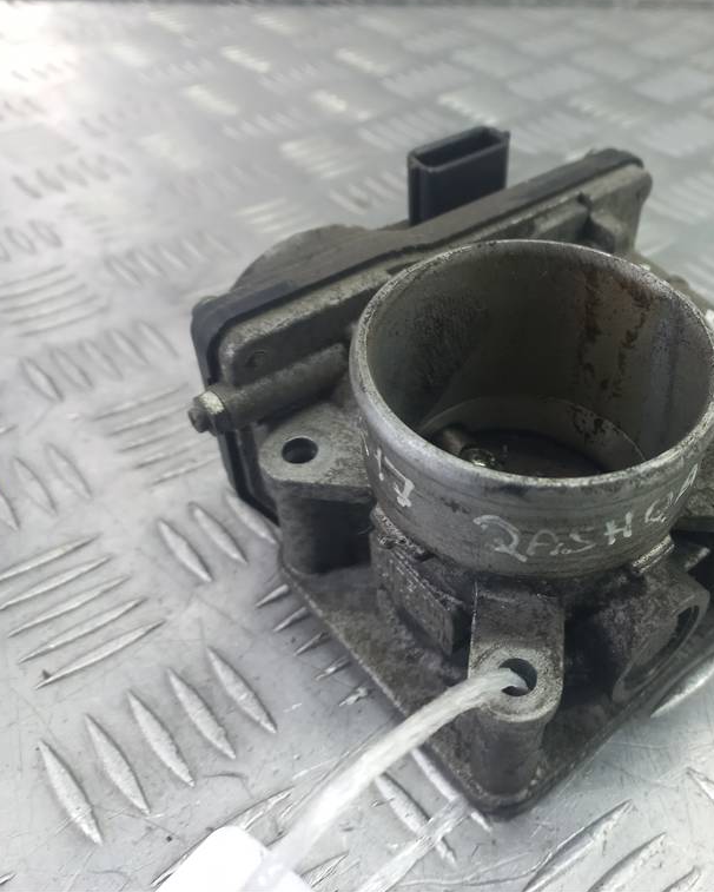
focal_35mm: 33
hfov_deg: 42.8
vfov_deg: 54.2
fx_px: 871
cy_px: 441
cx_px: 556
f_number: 1.8
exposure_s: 1/50
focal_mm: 4.6
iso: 100
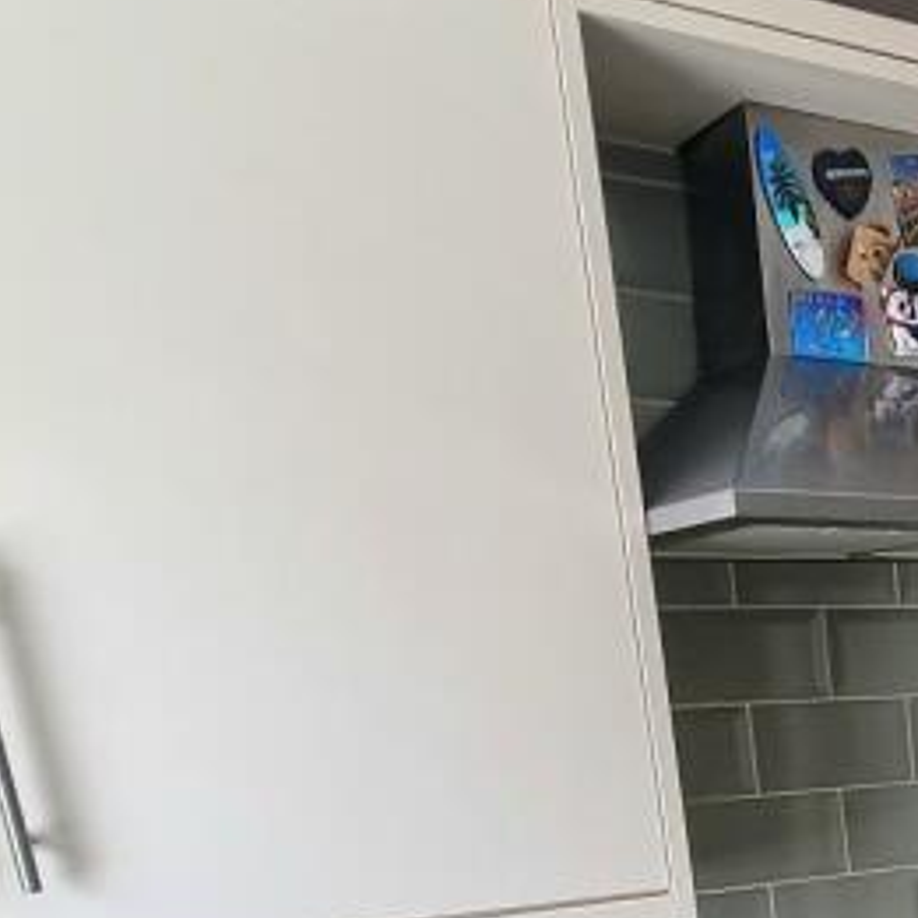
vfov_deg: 32.0
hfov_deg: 30.3
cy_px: 1069
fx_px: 1350
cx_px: 1175
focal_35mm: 45
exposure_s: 1/60.2
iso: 100
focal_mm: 2.2
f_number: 2.2
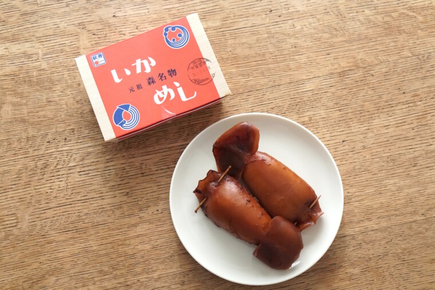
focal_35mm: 52
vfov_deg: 25.8
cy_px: 145
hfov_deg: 37.8
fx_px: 634
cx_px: 218
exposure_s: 1/800
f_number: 6.3
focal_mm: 35
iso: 2000
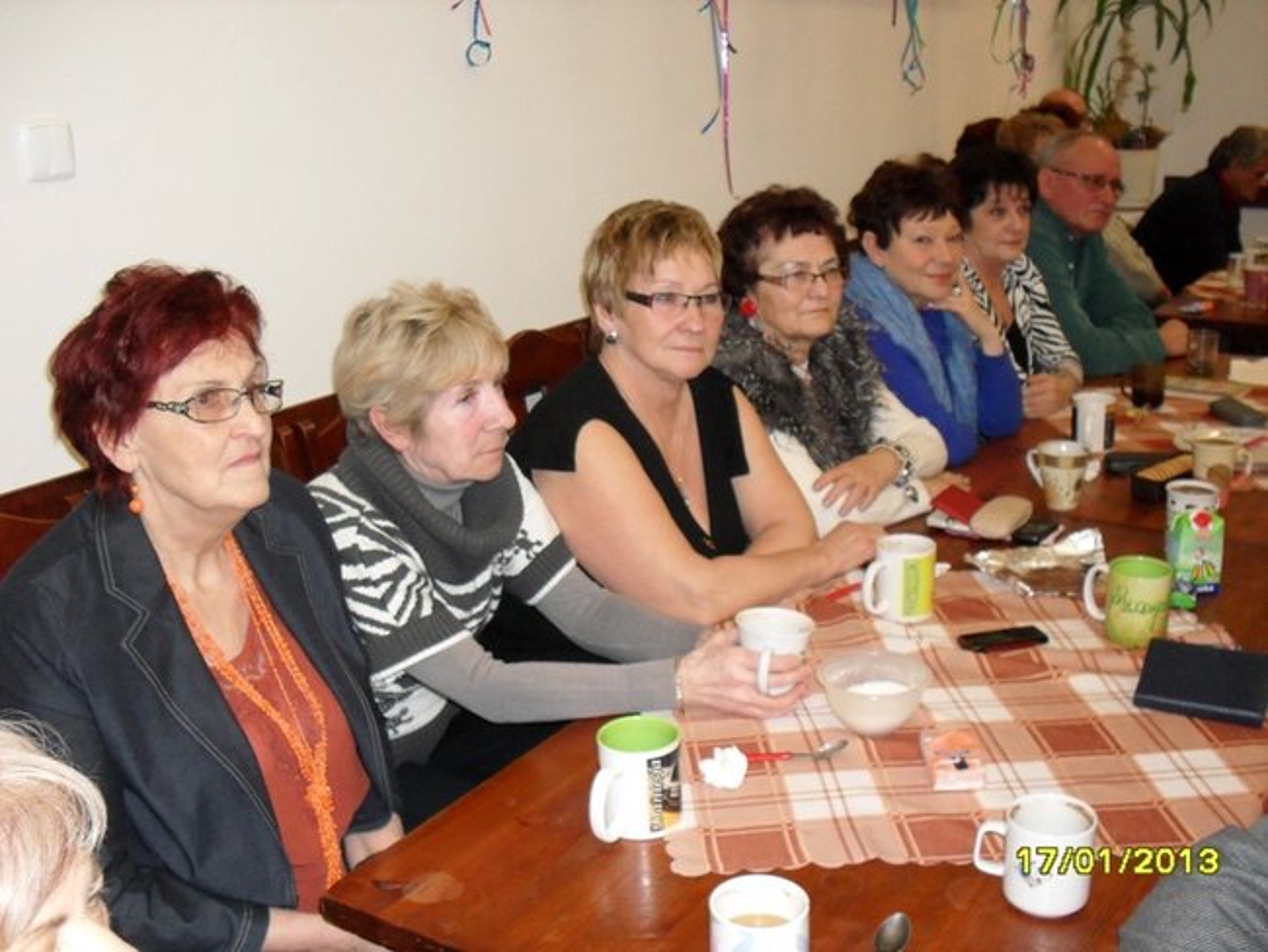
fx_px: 1392
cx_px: 634
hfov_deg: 49.0
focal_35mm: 38
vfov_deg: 37.7
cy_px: 476
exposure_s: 1/45
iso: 200
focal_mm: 6.3
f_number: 2.8
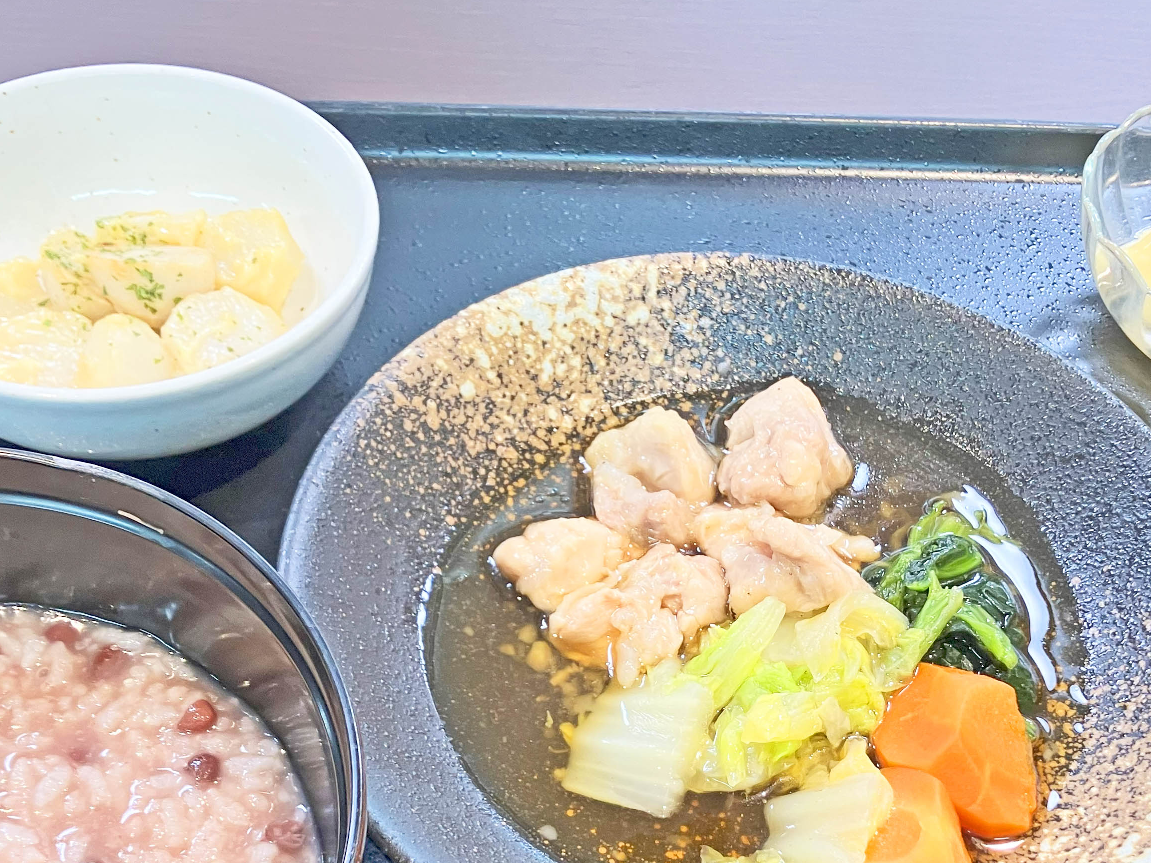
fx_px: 1629
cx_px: 690
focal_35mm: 49
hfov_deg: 38.8
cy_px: 693
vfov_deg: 29.0
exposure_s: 1/63
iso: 80
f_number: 1.8
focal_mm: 3.99
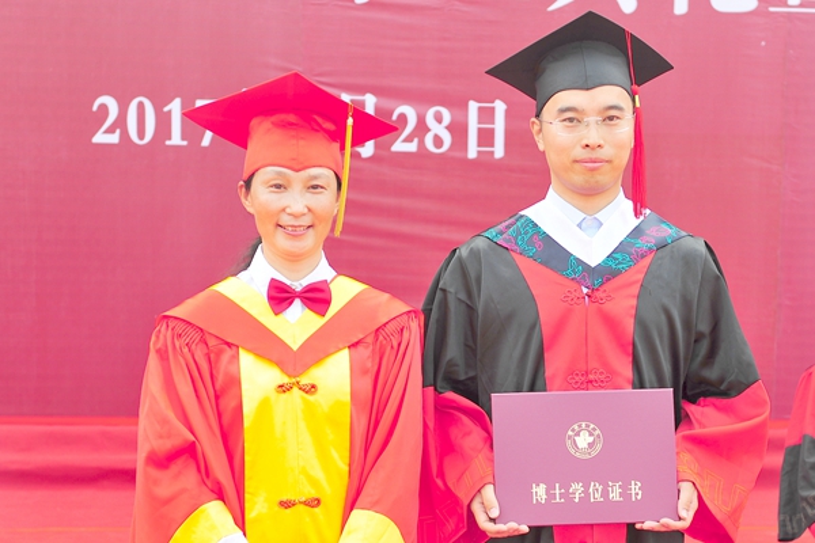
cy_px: 272
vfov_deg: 29.9
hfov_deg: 43.6
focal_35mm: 45
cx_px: 408
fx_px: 1019
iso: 200
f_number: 4
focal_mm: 45
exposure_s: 1/400
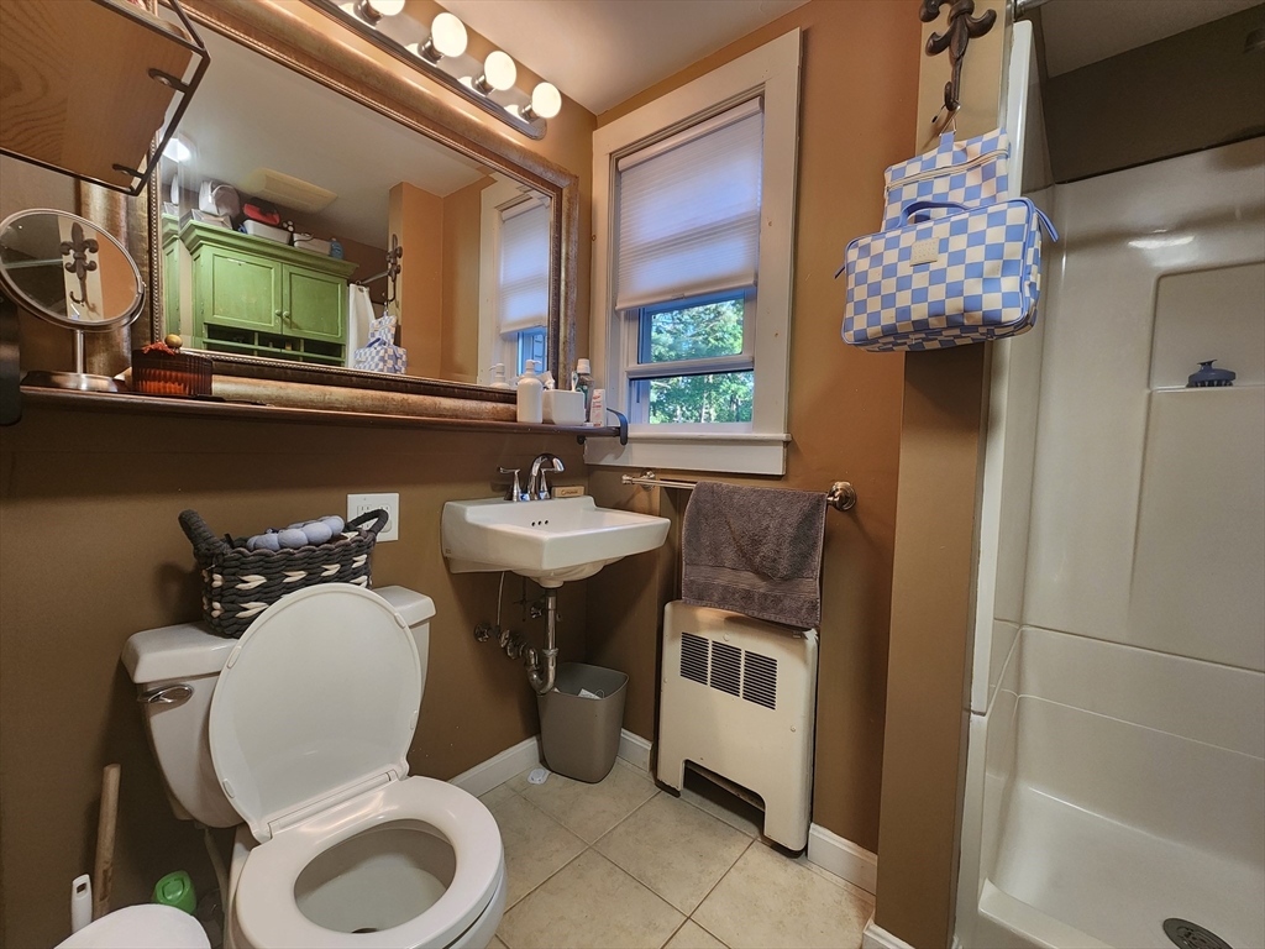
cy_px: 474
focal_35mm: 13
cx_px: 632
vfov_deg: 89.9
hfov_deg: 106.2
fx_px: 475
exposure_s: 1/60
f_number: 2.2
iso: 250
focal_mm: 2.2
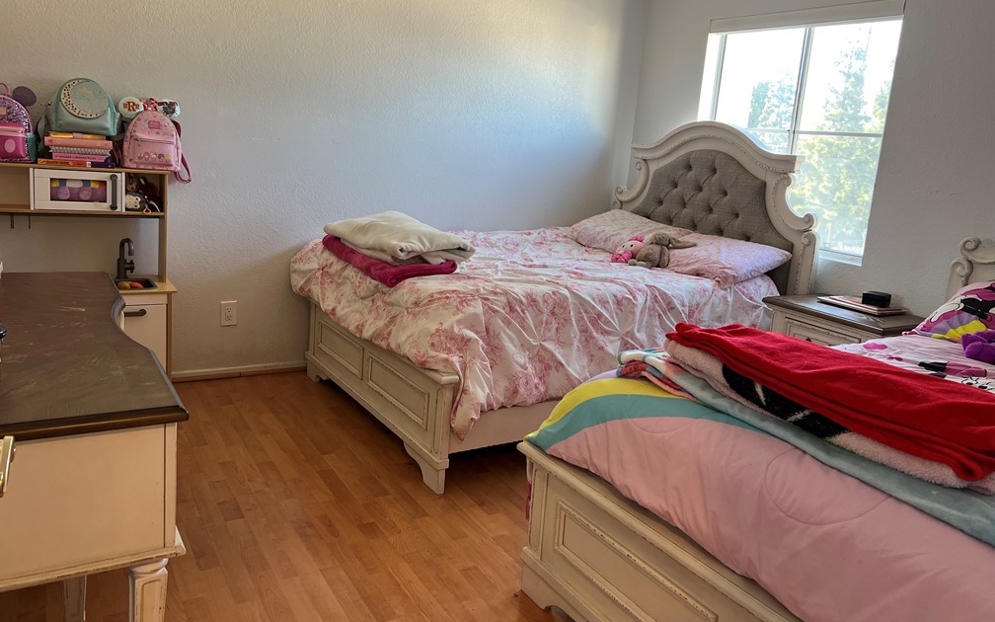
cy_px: 272
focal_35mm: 28
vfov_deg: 44.4
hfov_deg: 66.5
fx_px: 759
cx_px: 493
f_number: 1.5
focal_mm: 5.7
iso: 125
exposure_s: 1/120
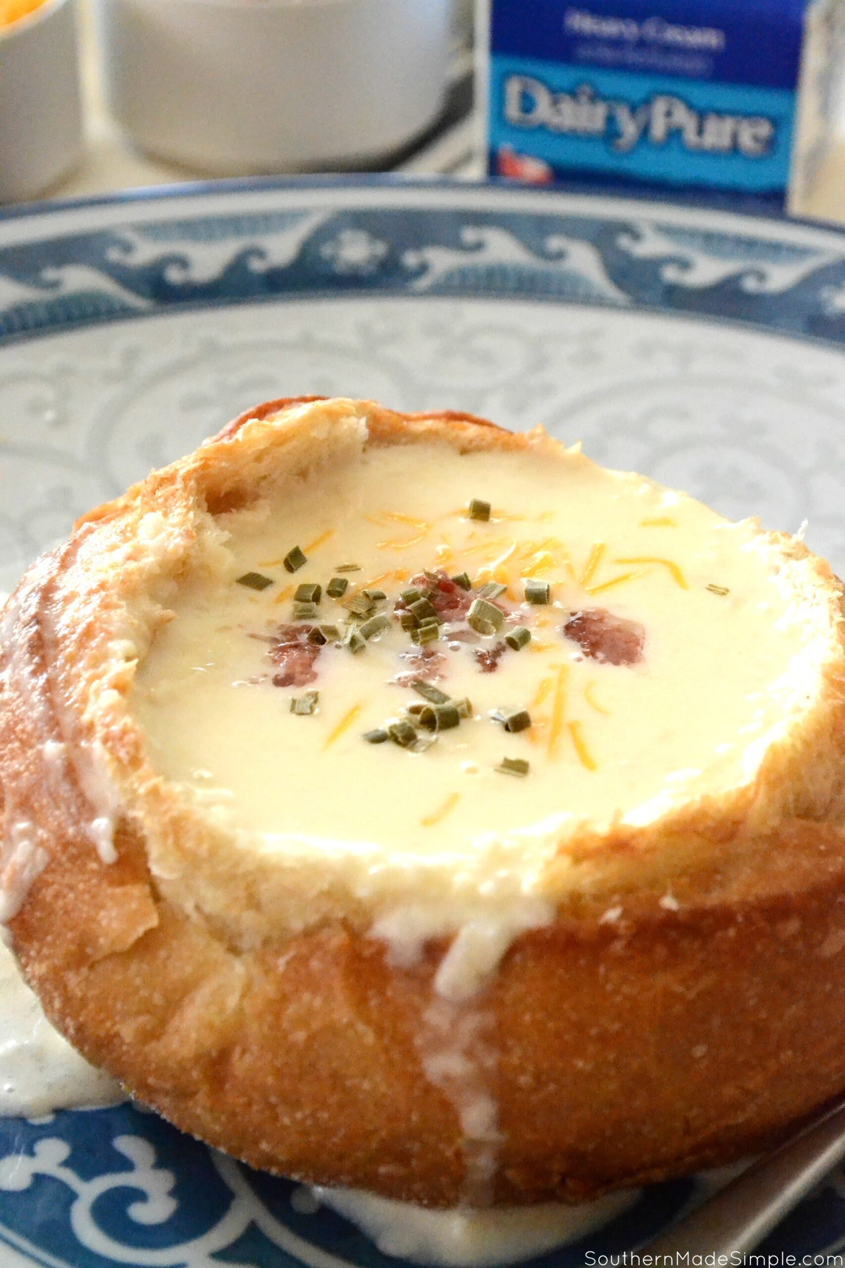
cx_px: 422
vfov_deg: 26.0
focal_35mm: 78
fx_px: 2746
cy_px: 634
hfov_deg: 17.5
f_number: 9
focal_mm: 52
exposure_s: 1/640
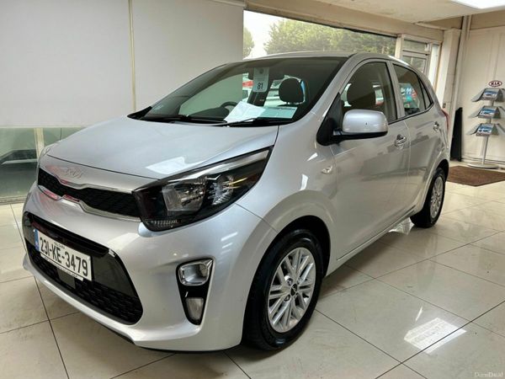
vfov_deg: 53.1
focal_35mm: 26
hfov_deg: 67.3
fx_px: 379
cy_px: 190
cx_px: 252
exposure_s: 1/100
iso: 100
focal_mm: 5.7
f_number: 1.5
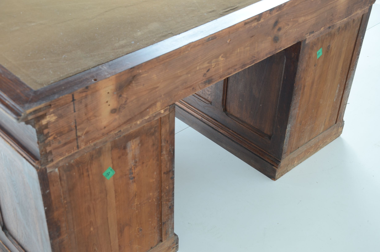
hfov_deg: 39.0
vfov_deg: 26.4
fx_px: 537
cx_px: 190
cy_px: 126
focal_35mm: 51
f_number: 6.3
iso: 200
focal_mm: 34
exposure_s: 1/60
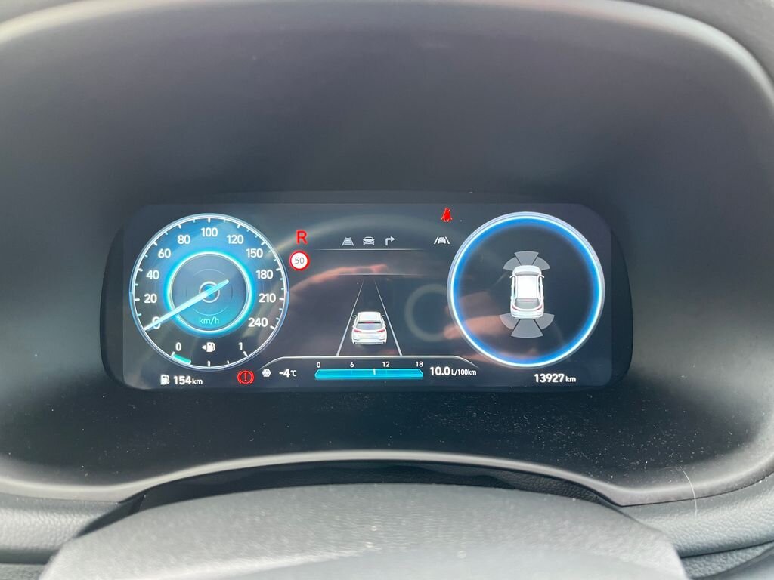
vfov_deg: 53.1
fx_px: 581
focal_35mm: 26
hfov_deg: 67.3
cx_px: 387
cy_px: 290
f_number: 1.6
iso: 125
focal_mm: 5.1
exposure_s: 1/66
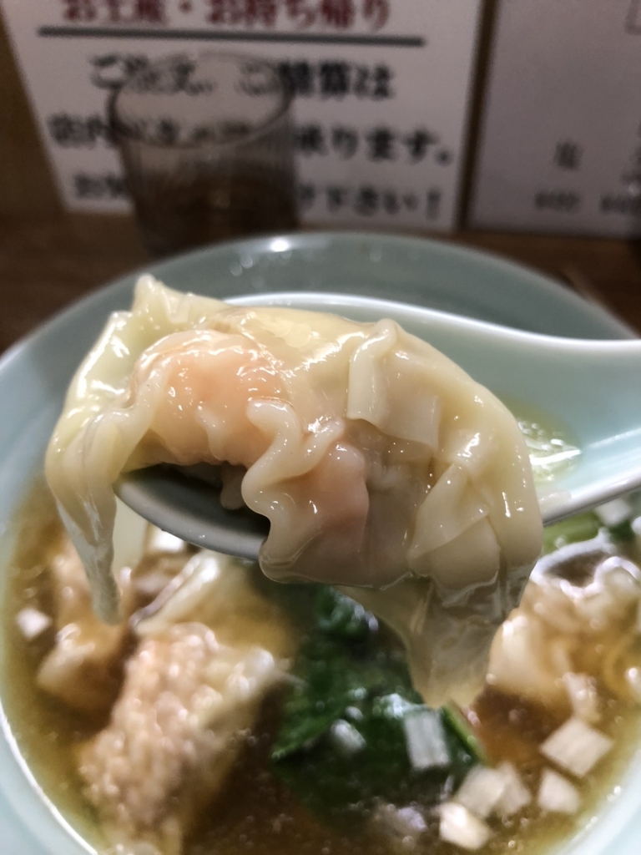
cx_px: 320
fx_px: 691
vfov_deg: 63.4
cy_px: 428
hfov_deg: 49.7
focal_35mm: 28
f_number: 1.8
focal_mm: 4
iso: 50
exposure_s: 1/17
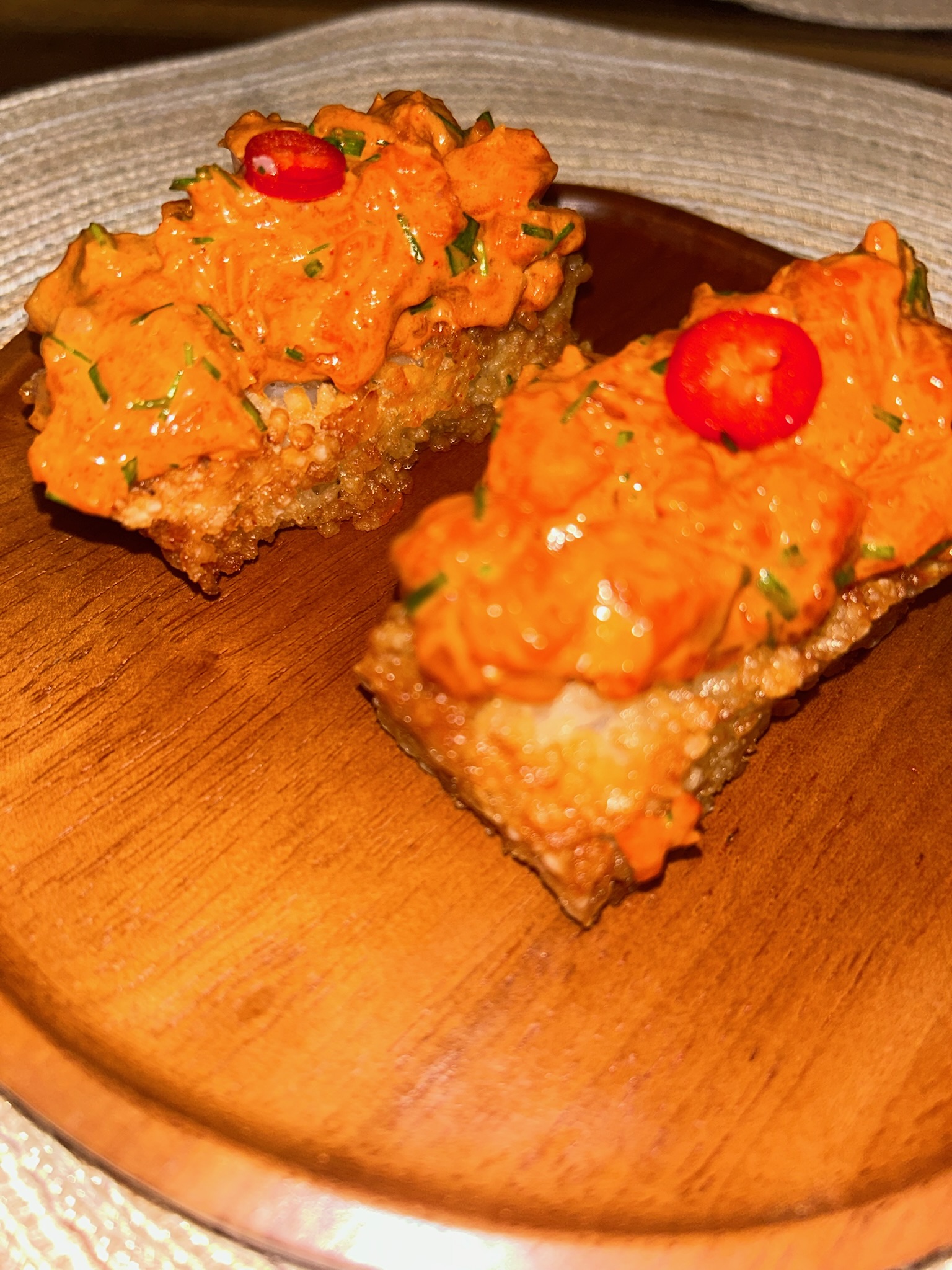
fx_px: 953
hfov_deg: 53.1
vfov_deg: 67.3
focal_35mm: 26
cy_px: 635
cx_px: 476
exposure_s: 1/75
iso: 40
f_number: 1.5
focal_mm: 5.7
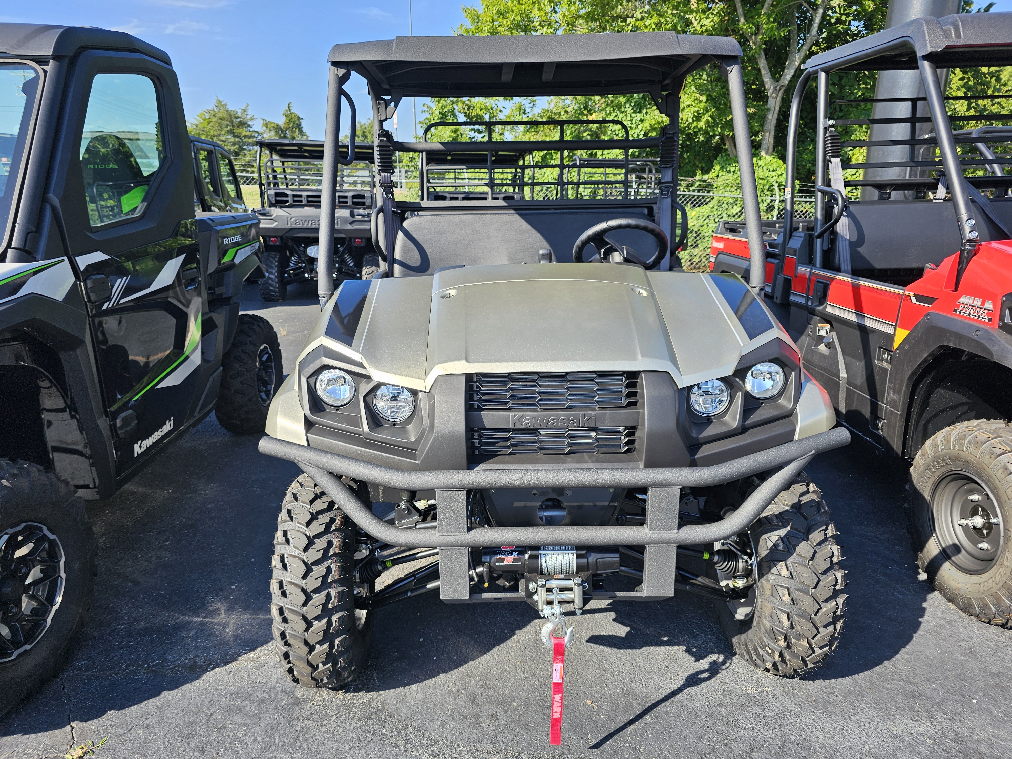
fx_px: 672
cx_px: 506
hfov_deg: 73.9
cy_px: 380
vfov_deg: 58.9
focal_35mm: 23
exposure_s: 1/253
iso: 10
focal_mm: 6.3
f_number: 1.7
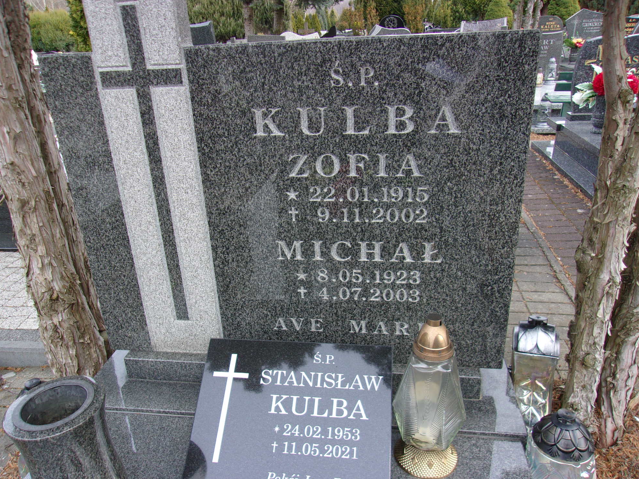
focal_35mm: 28
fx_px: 517
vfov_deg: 49.7
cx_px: 313
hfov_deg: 63.4
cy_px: 246
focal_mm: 4.9
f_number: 3
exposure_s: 1/180
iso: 80
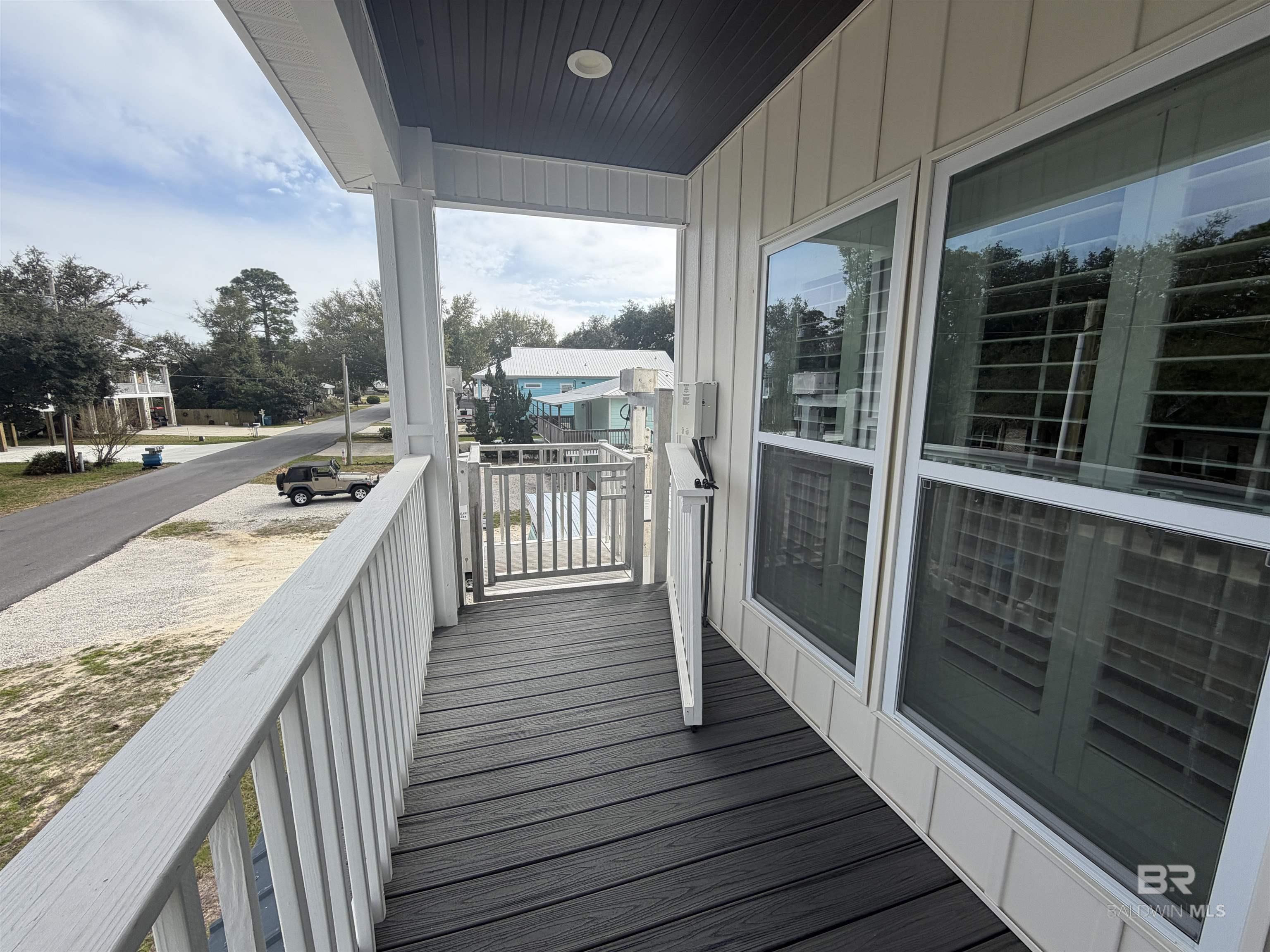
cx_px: 635
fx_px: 514
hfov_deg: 102.1
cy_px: 476
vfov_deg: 85.7
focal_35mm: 14
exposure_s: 1/841
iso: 32
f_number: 2.2
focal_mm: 2.22
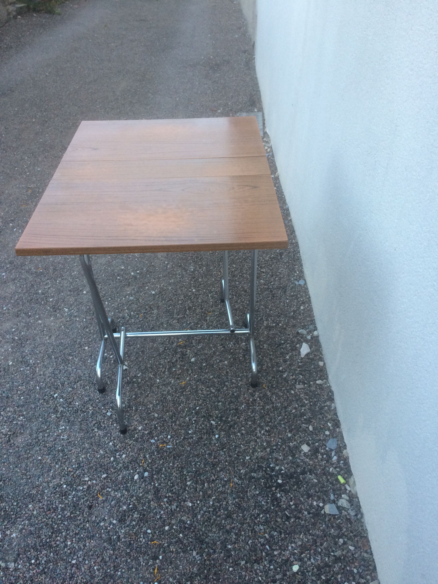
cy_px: 292
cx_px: 219
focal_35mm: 29
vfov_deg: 61.7
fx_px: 489
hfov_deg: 48.2
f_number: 2.2
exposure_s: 1/33
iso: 64
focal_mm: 4.15
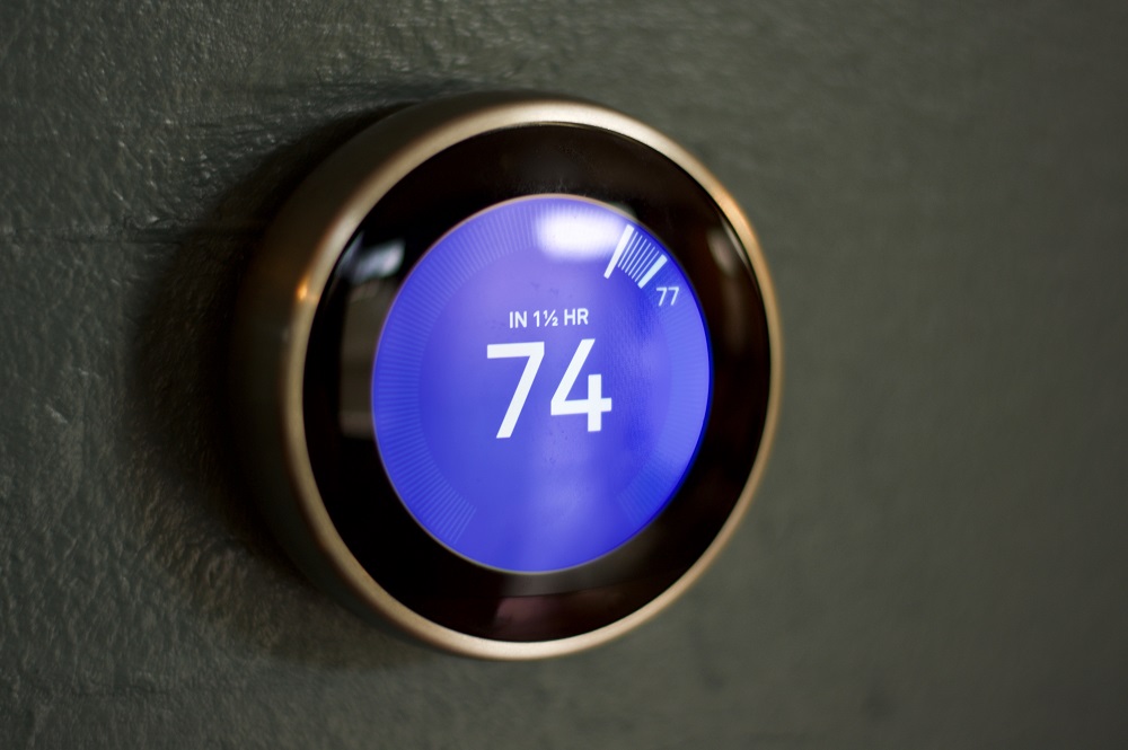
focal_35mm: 75
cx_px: 564
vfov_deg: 18.2
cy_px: 375
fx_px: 2348
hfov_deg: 27.0
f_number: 1.8
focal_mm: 50
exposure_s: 1/80
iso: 100
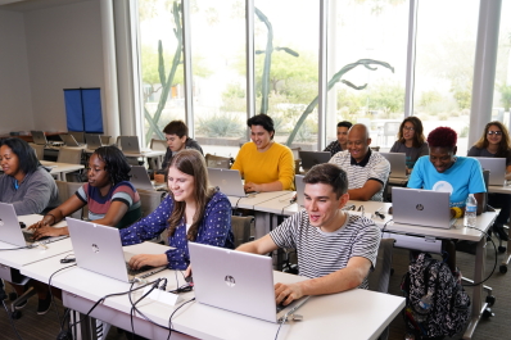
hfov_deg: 54.4
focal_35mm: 35
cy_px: 200
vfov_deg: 37.7
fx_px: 497
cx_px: 239
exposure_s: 1/125
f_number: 4
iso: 320
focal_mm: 29
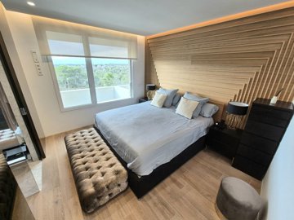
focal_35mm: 13
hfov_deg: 106.2
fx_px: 110
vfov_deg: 89.9
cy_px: 110
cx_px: 147
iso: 80
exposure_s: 1/100
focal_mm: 2.2
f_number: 2.2
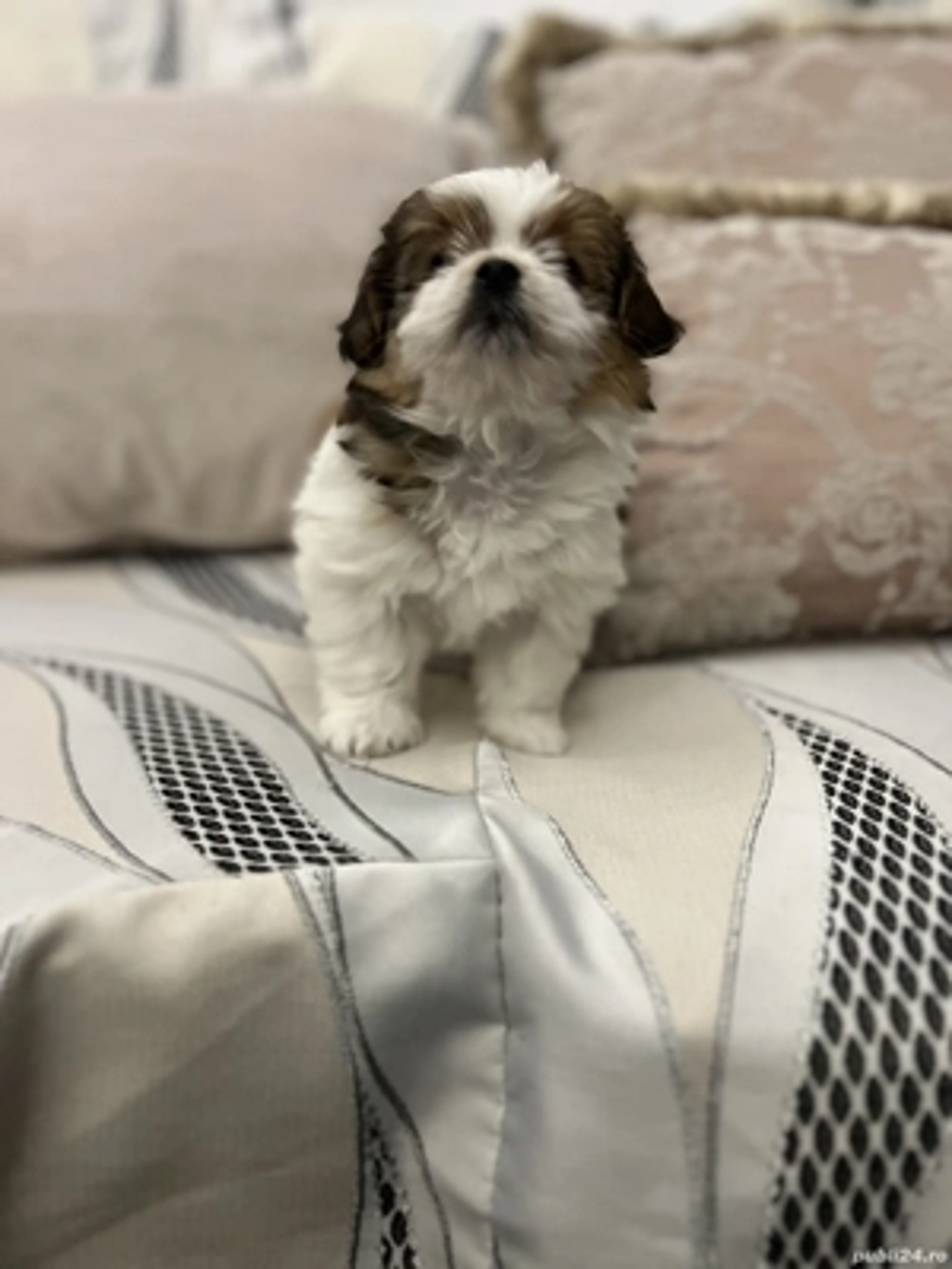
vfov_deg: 67.3
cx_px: 476
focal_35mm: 26
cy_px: 634
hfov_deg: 53.1
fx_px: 953
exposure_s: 1/60
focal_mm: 5.7
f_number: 1.5
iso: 320
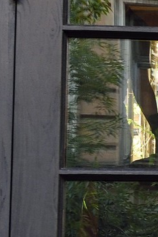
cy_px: 178
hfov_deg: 5.5
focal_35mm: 230
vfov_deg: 8.9
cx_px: 530
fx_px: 1513
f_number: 9
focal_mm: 34
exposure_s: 1/40
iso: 800
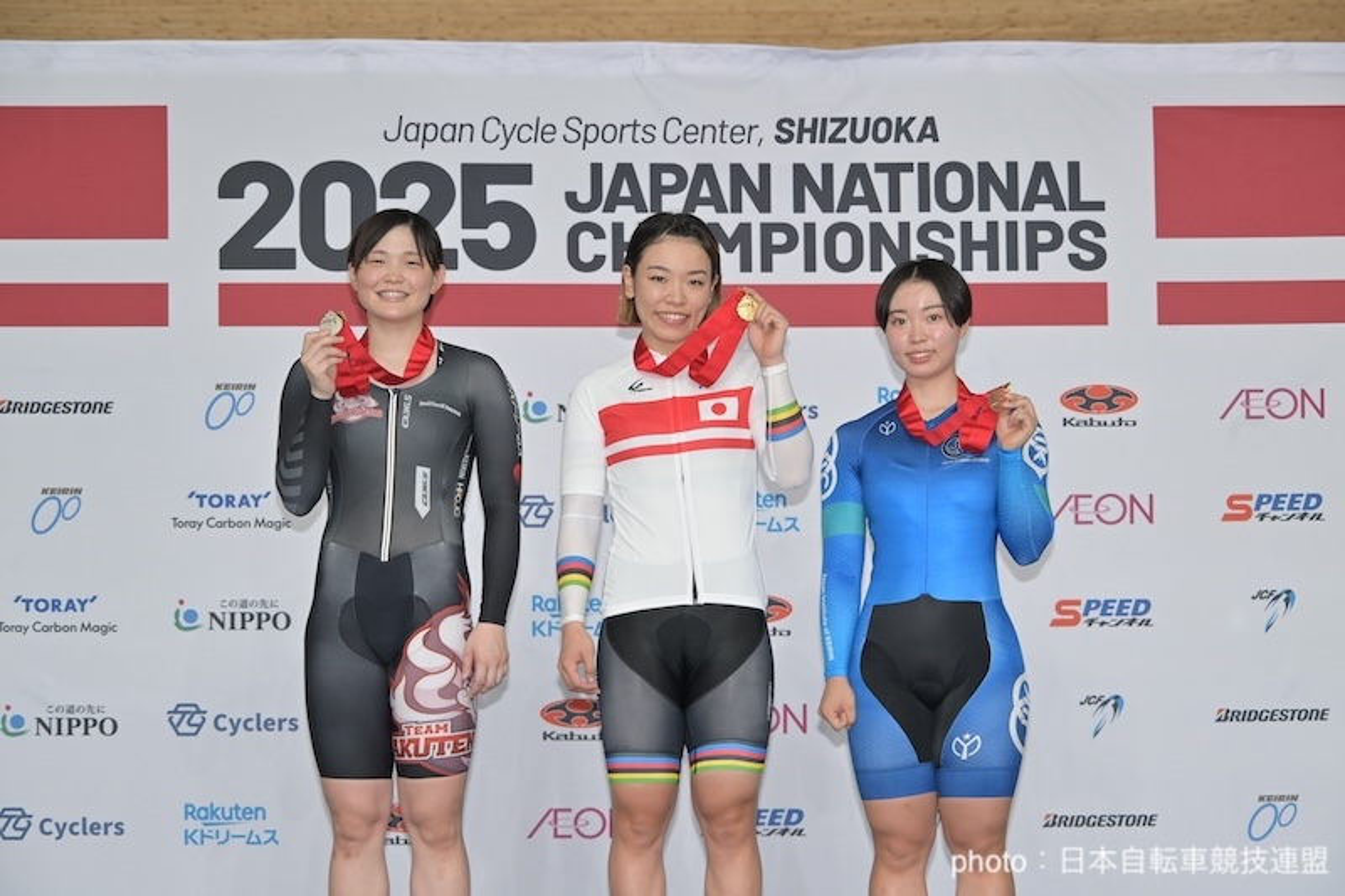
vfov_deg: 15.4
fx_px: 3324
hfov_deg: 22.9
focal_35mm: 89
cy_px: 448
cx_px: 672
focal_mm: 89
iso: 1000
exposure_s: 1/160
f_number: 8
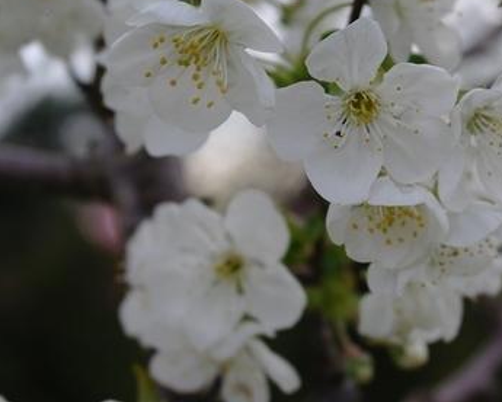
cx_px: 323
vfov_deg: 15.2
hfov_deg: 19.0
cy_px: 108
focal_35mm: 101
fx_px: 1501
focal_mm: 38
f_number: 6.3
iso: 100
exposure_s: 1/200
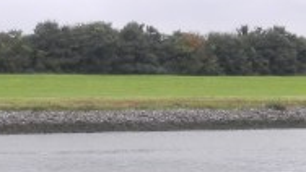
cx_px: 451
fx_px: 1429
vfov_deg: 6.7
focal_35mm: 176
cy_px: 363
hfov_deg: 11.7
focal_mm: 6.9
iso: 160
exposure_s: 1/250
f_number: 4
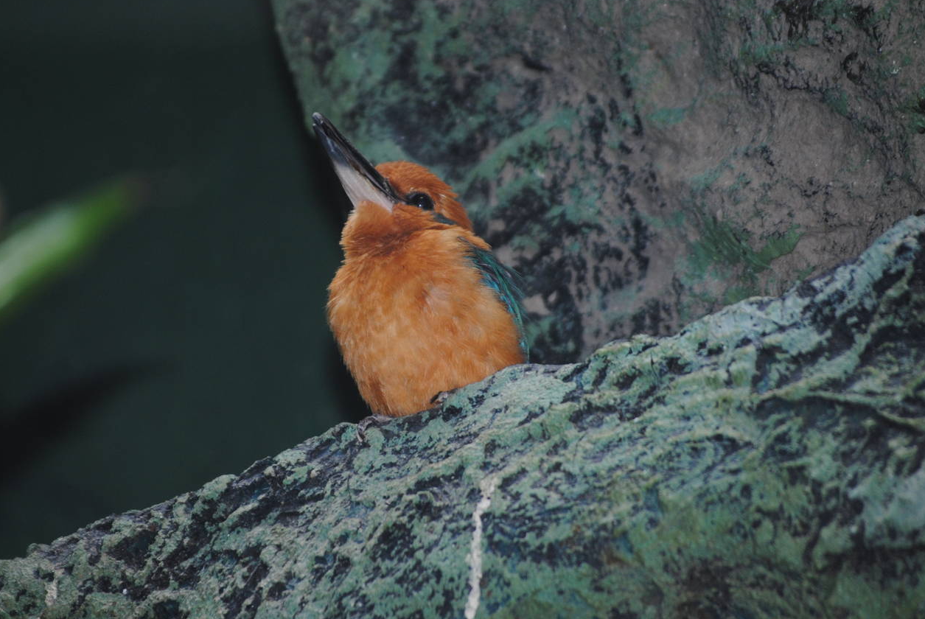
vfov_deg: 4.5
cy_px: 266
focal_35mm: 306
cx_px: 410
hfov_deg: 6.7
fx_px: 7872
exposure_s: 1/60
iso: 200
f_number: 5.3
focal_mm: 160
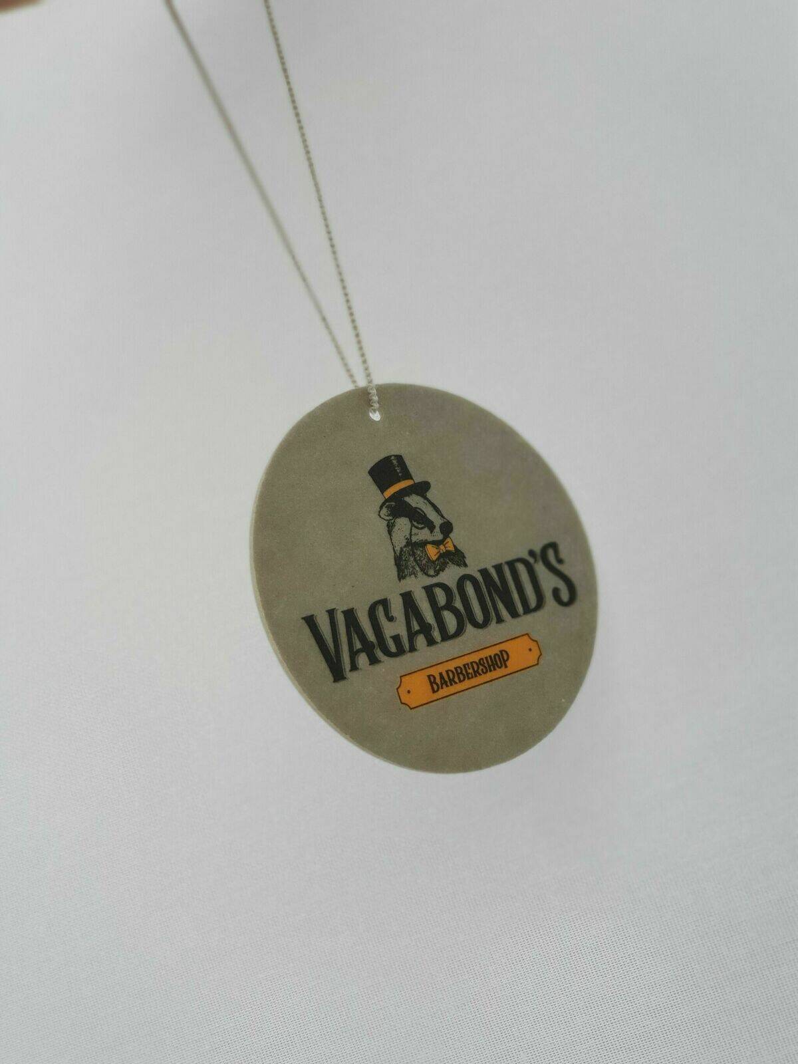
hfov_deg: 28.0
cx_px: 399
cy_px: 532
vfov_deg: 36.8
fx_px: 1598
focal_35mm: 52
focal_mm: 6
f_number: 2.4
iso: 50
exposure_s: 1/50
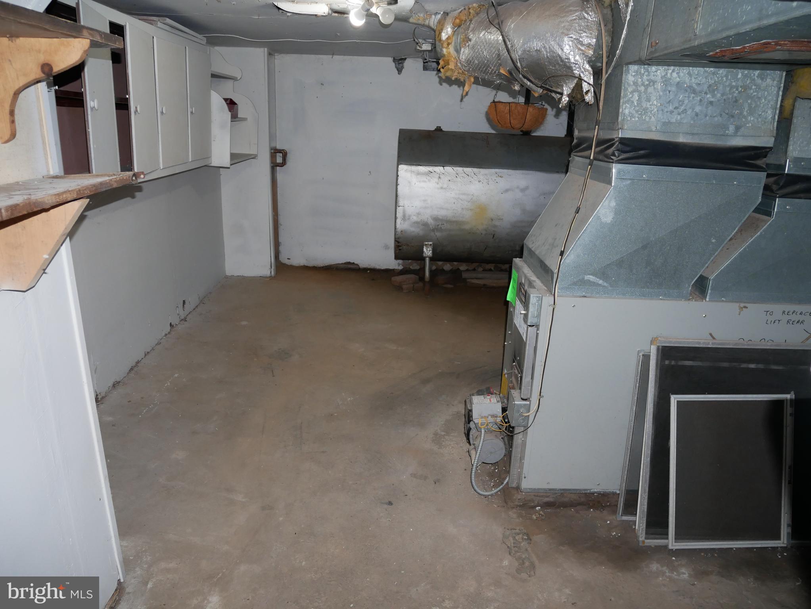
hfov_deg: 67.3
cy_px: 304
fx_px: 609
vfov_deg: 53.1
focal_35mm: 26
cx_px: 406
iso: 400
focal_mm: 13
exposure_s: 1/60
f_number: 3.5
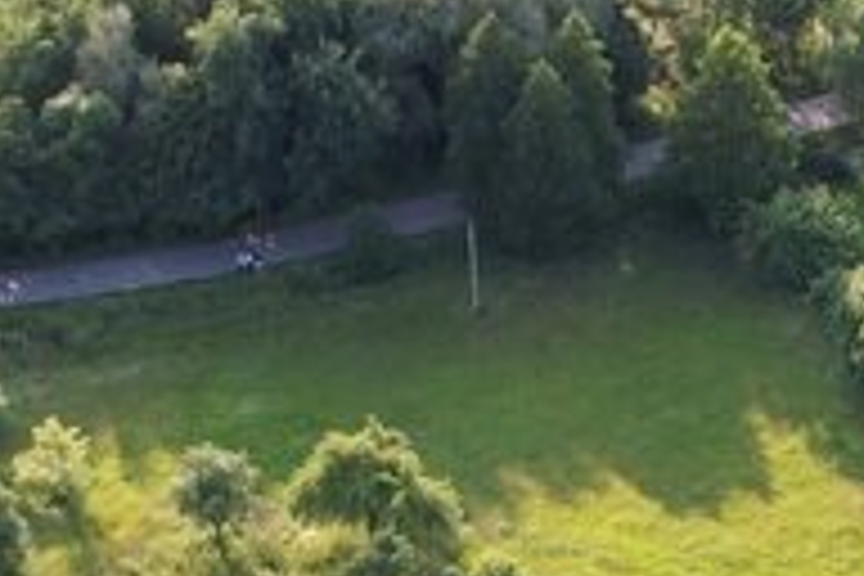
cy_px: 666
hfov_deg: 16.3
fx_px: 2976
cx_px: 770
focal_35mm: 124
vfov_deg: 10.9
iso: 100
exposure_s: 1/250
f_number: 2.8
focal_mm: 8.38
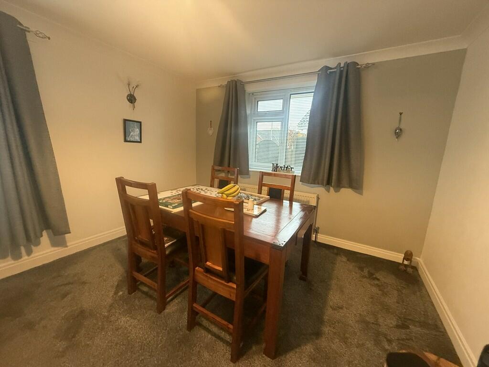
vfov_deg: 85.7
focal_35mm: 14
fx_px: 198
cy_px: 184
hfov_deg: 102.1
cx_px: 244
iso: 400
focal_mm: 2.22
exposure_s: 1/50
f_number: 2.2
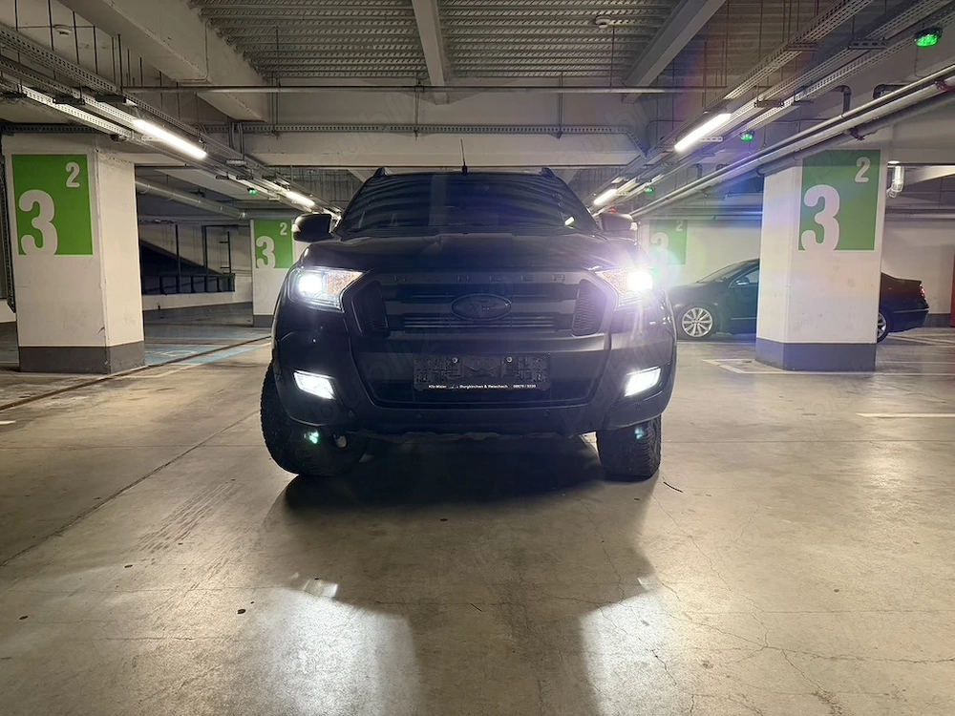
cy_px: 358
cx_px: 478
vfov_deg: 56.8
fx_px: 662
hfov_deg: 71.6
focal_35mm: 24
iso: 320
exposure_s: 1/54
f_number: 1.78
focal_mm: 6.76
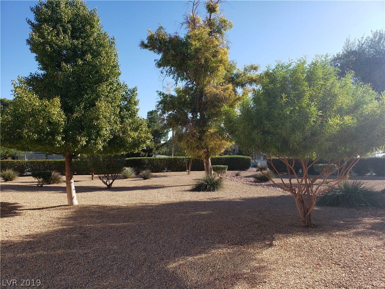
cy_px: 144
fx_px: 289
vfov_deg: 53.1
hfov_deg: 67.3
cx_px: 192
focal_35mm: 26
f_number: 2.4
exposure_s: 1/845
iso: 50
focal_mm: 4.3
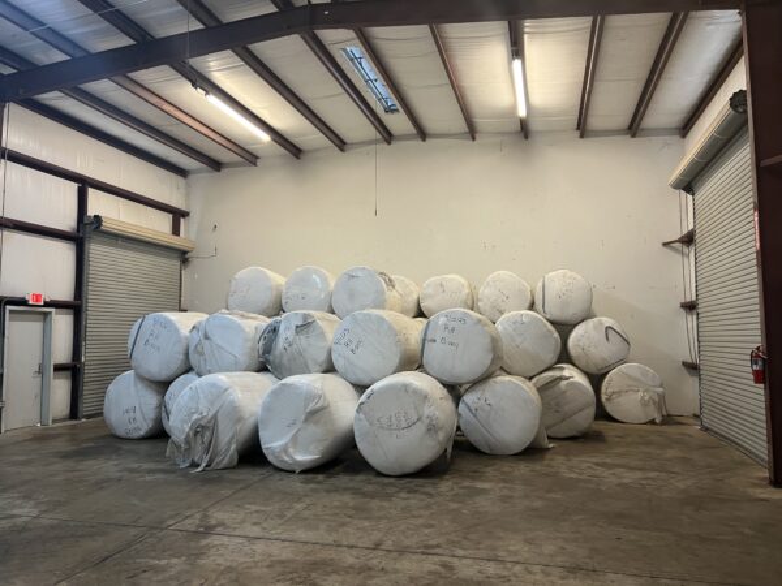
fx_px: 587
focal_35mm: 26
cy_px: 293
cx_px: 391
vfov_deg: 53.1
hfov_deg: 67.3
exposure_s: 1/60
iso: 250
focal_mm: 5.7
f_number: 1.5
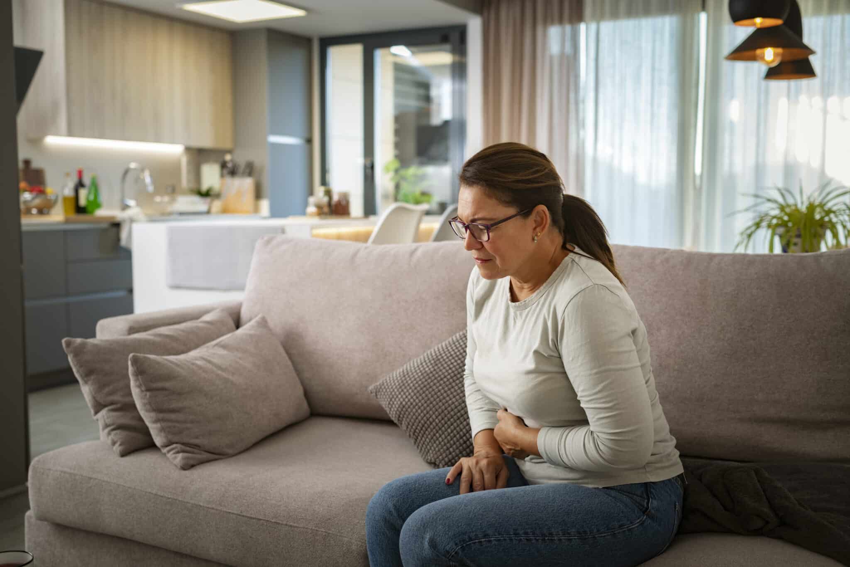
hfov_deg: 48.5
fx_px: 945
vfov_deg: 33.4
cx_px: 425
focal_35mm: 40
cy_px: 284
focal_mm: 40
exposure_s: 1/50
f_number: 2.8
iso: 100
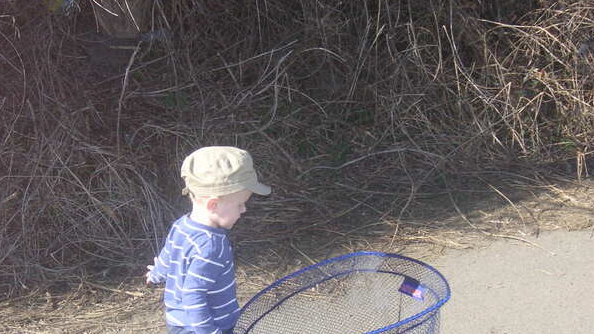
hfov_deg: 30.5
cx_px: 230
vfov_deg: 17.4
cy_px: 245
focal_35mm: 69
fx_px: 1087
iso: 100
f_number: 3.3
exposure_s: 1/1000
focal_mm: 7.8
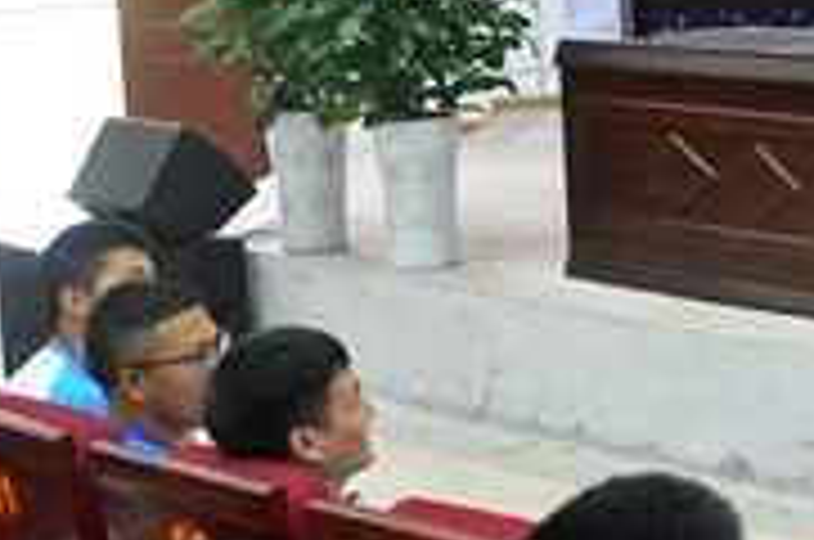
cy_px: 34
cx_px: 1052
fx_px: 2438
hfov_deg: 17.8
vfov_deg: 12.5
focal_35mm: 108
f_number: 4
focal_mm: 26
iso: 6400
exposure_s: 1/125
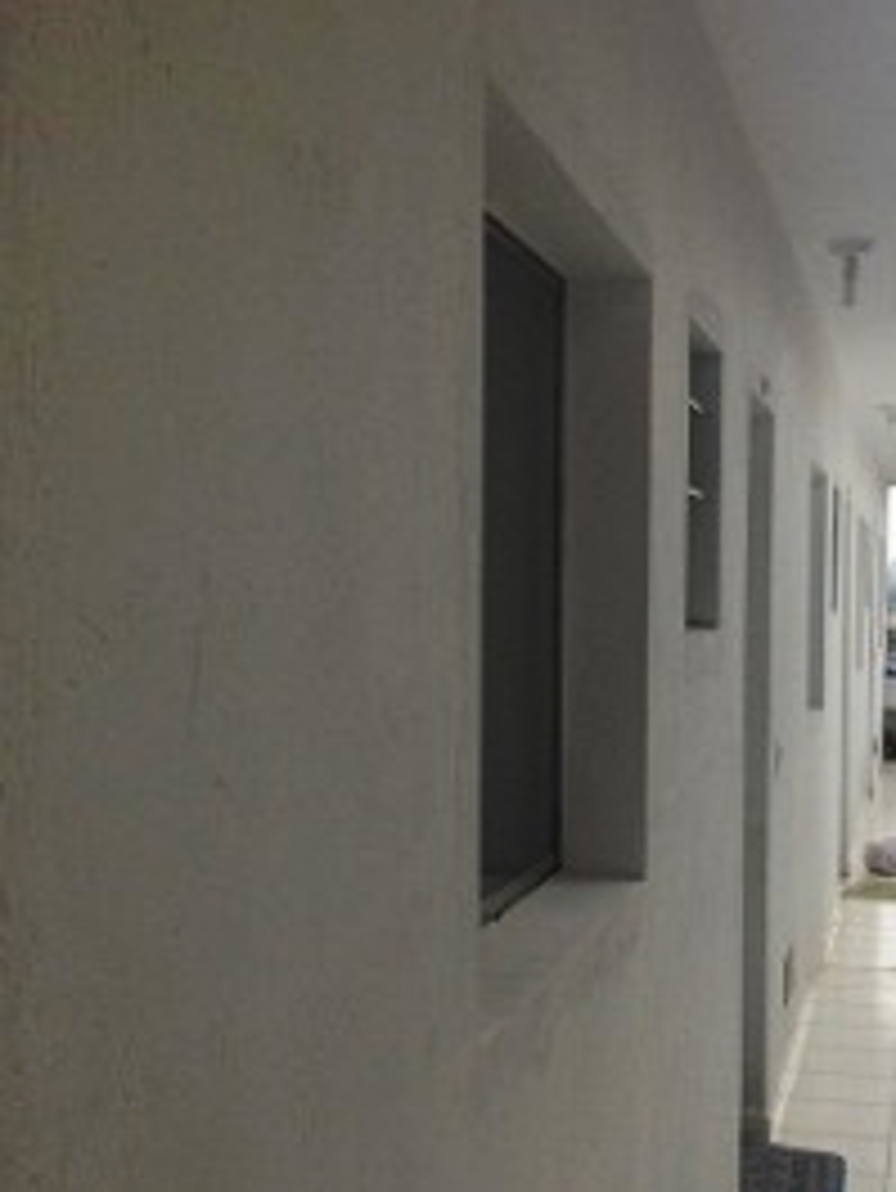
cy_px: 639
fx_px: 2035
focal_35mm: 59
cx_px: 574
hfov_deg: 24.7
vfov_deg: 32.7
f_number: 2.4
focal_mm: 4.28
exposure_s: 1/1126
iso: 80
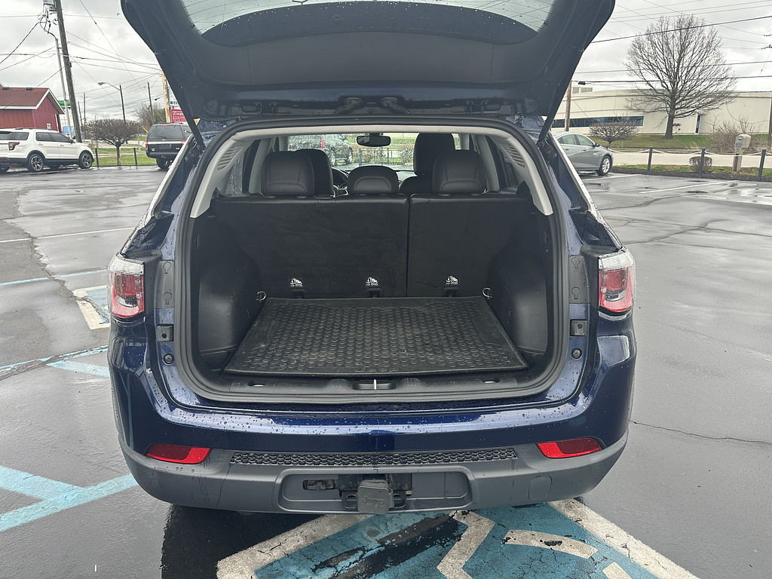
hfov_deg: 71.6
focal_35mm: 24
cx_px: 386
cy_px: 290
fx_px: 535
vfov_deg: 56.8
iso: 64
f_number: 1.78
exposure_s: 1/200
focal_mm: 6.86
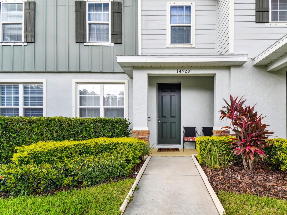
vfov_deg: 74.7
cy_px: 111
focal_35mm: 17
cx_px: 169
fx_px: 141
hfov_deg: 90.1
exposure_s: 1/30
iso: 100
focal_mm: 10
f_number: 7.1
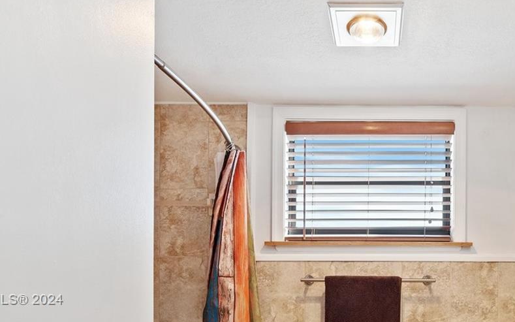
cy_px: 301
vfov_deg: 37.4
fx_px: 435
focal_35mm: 31
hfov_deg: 58.6
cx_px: 376
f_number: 8
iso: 280
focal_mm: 15
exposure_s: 1/15
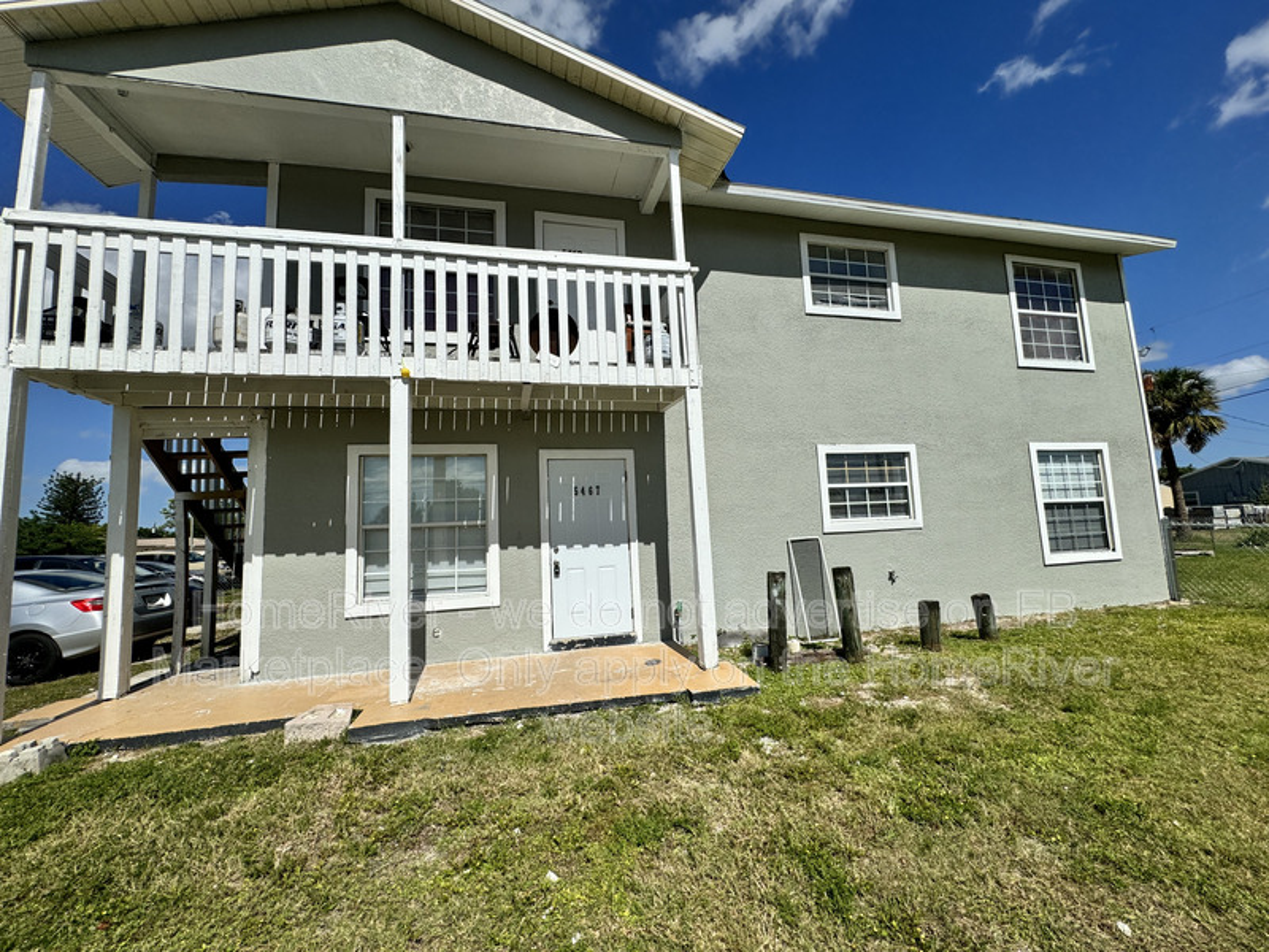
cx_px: 634
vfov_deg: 85.7
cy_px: 476
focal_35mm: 14
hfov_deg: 102.1
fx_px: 513
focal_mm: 2.22
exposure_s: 1/4367
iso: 32
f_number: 2.2
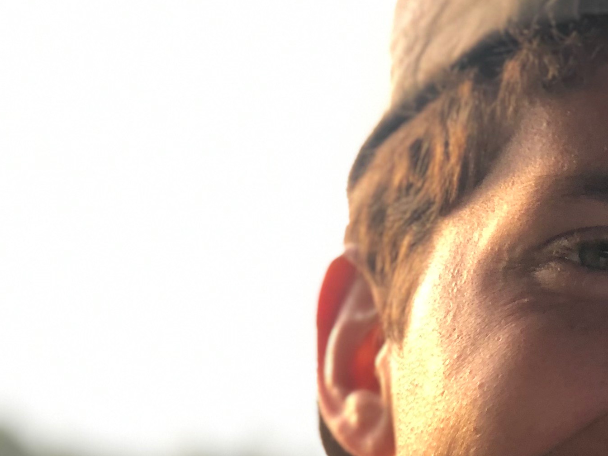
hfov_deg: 12.6
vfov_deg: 9.4
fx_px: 2740
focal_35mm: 156
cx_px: 484
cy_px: 550
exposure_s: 1/60
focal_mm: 6
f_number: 2.4
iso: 20
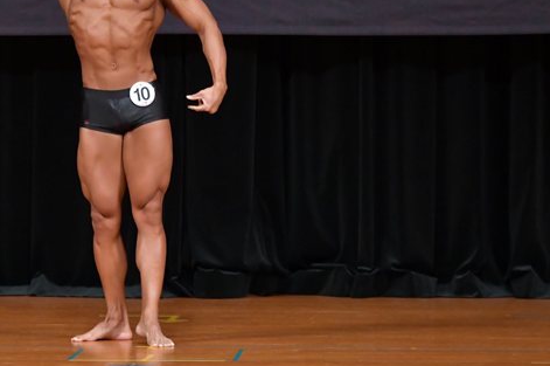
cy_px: 103
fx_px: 6410
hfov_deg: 4.9
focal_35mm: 420
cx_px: 134
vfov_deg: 3.3
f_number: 5.6
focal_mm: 170
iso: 4000
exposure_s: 1/400
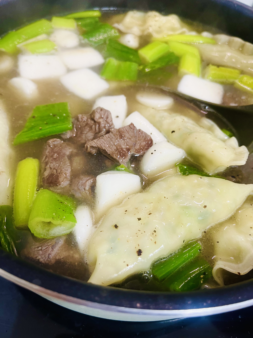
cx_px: 126
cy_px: 169
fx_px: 253
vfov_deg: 67.3
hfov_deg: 53.1
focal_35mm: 26
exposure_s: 1/60
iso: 160
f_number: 1.6
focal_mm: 5.1
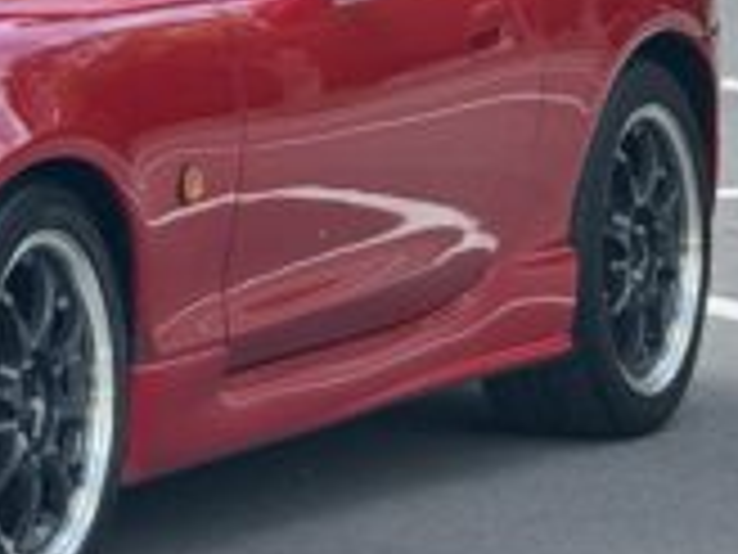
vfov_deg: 5.1
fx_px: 6225
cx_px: -148
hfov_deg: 6.7
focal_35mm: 292
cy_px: 135
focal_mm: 15.66
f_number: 2.8
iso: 50
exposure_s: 1/370
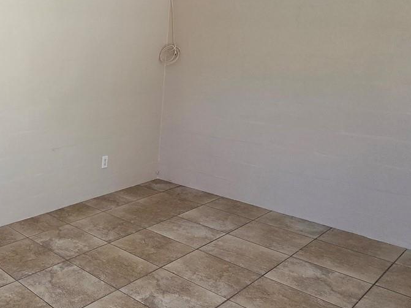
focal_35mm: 31
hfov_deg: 47.7
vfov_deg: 45.3
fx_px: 368
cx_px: -5
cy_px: 130
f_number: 2.2
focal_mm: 2.2
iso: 64
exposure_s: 1/120
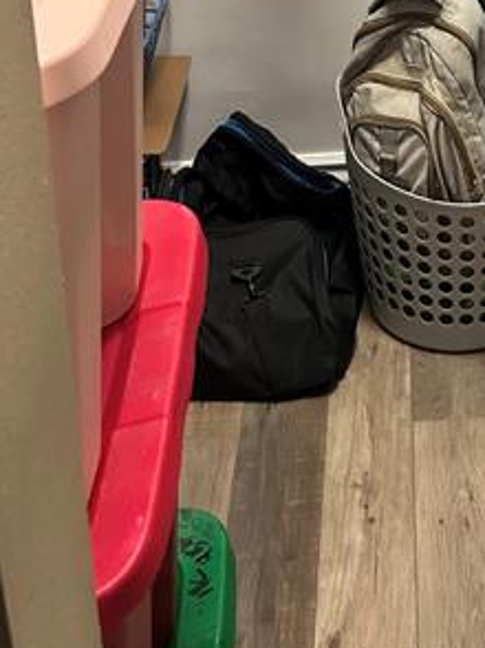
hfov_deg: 20.8
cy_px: -168
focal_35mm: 68
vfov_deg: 25.2
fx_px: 1272
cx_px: 492
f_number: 1.5
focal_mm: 5.7
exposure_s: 1/60
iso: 250
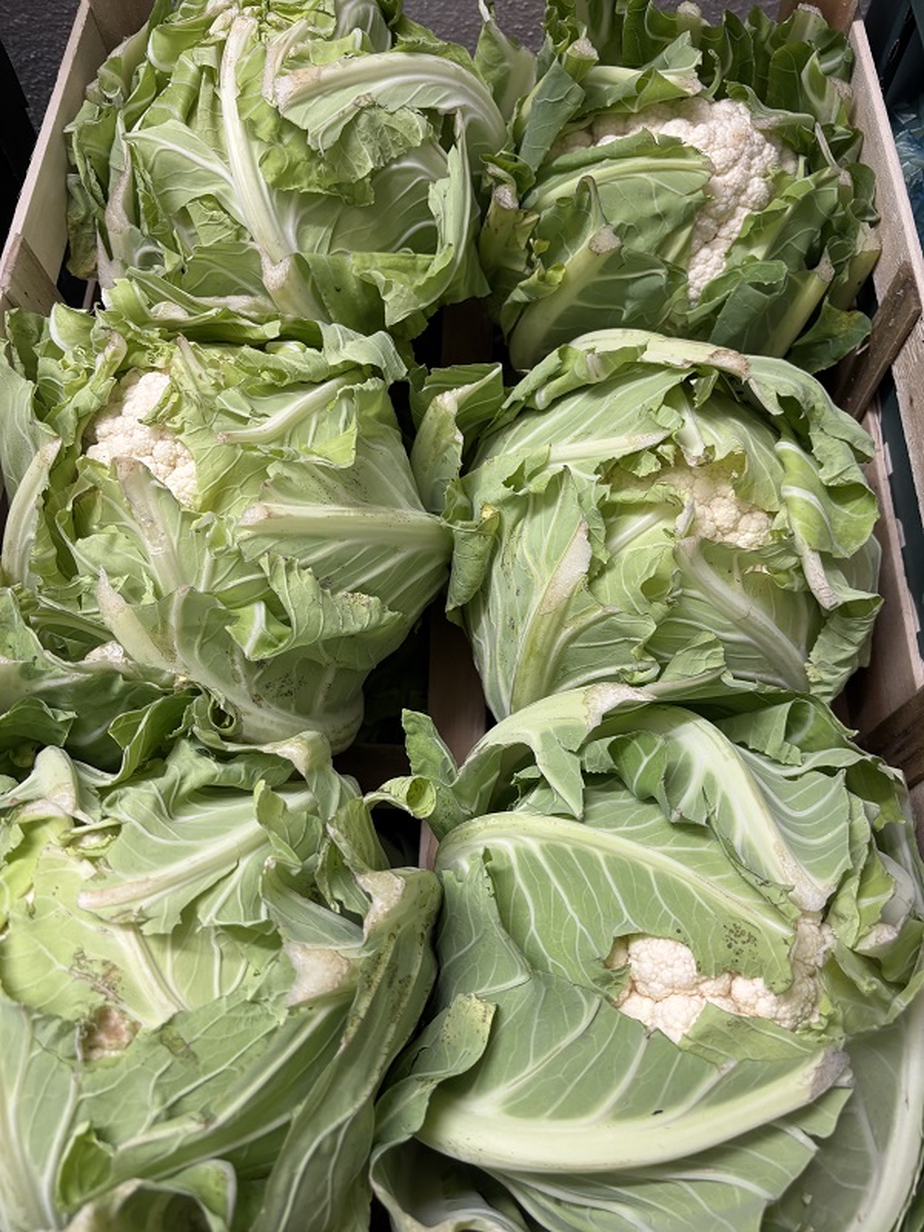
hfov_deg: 53.1
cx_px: 462
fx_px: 925
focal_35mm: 26
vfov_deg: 67.3
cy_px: 616
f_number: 1.6
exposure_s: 1/50
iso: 125
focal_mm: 5.96
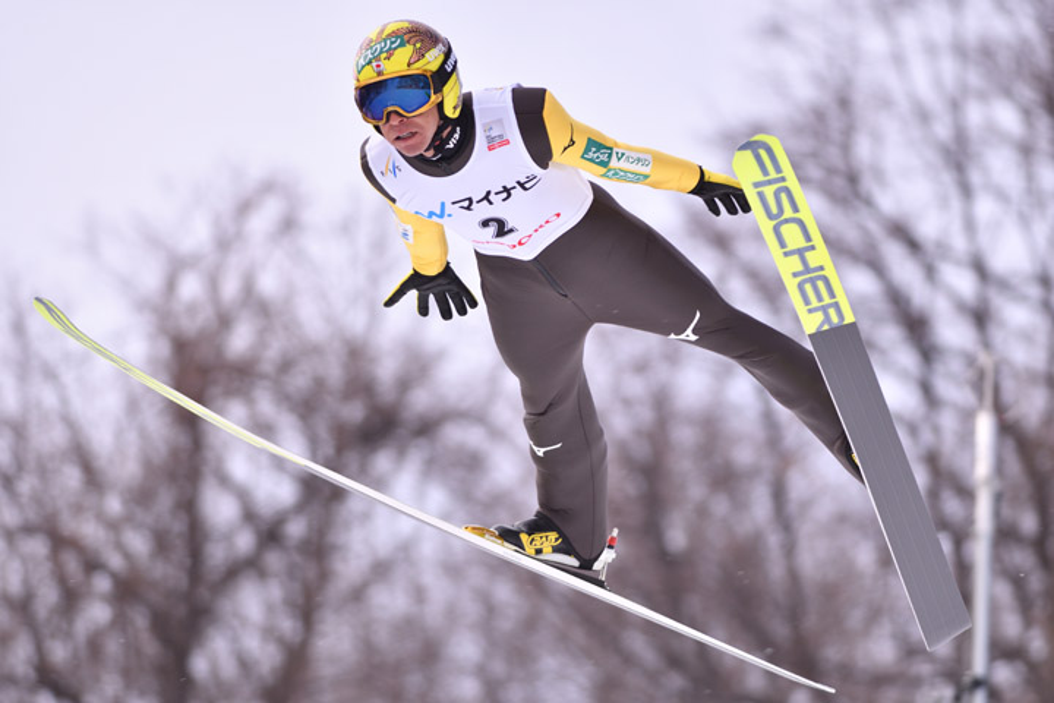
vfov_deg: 3.1
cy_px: 352
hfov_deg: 4.6
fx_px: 13174
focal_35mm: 450
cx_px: 527
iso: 200
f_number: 4
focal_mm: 300
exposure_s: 1/1250
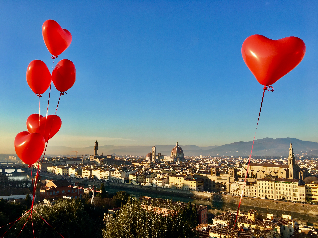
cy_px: 119
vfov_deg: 48.2
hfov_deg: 61.7
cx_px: 159
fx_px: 266
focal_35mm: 29
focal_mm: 4.15
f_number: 2.2
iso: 25
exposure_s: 1/712
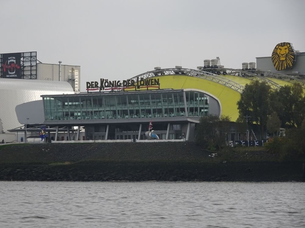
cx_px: 152
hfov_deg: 11.1
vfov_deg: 8.3
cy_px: 114
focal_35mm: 178
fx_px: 1568
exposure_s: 1/200
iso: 400
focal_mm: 30.42
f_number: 5.6
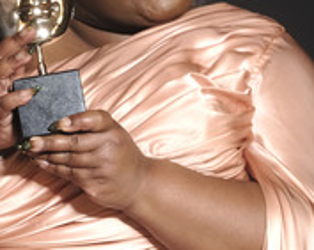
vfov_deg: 3.5
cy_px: 66
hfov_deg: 4.4
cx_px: 77
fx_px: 4129
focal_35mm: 445
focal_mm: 124.3
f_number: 2.8
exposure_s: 1/250
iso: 1600
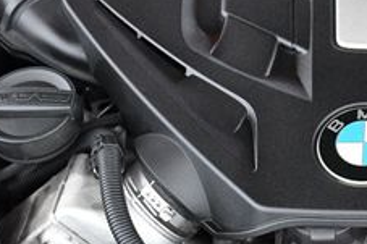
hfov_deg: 17.7
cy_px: 50
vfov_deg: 12.1
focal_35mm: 113
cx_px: 365
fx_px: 1151
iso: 2500
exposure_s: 1/80
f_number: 4.5
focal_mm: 27
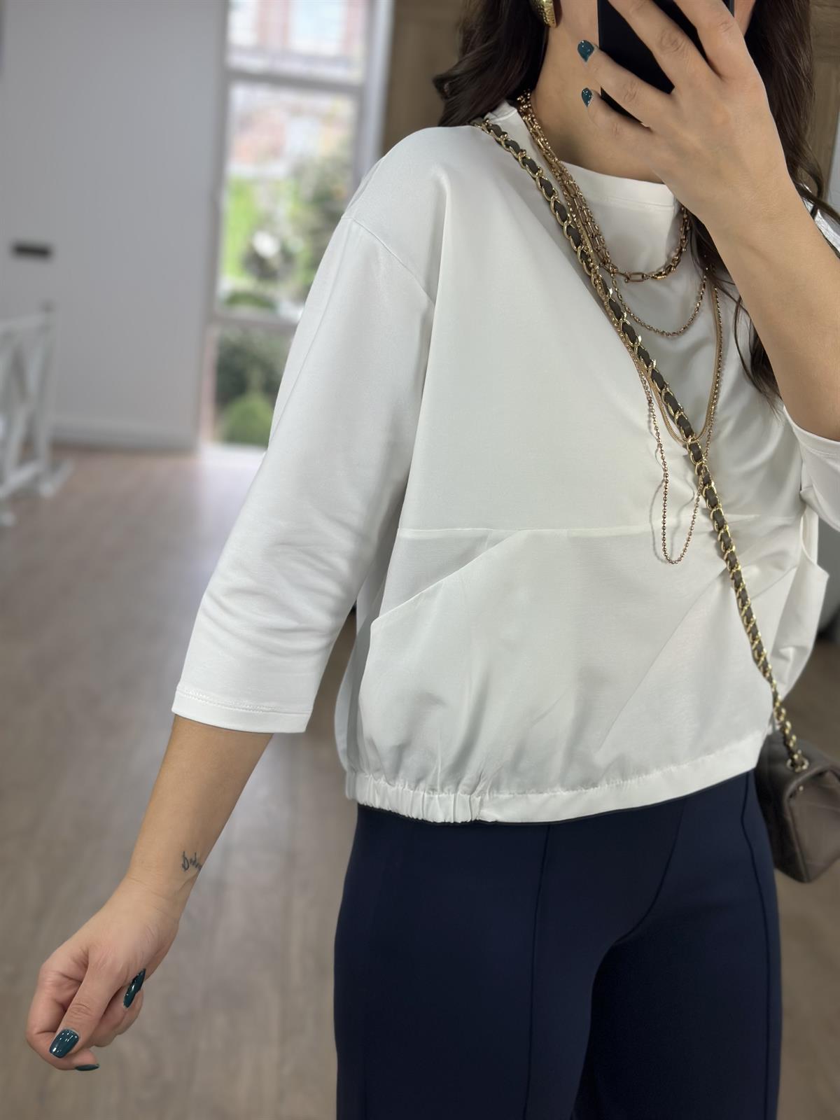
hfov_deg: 30.3
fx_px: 1553
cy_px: 560
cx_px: 420
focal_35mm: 48
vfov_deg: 39.7
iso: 80
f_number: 1.78
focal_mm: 6.86
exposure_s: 1/415
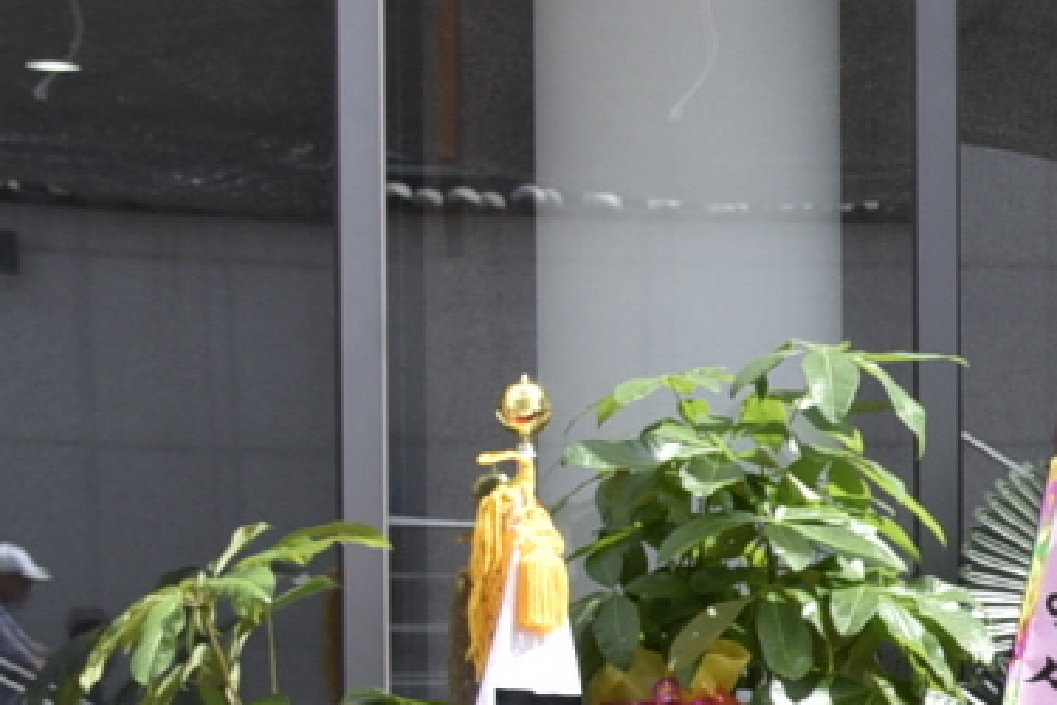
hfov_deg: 9.3
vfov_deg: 7.1
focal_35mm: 192
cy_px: 1000
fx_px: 5637
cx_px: 2700
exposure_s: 1/160
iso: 100
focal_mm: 30
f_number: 7.1
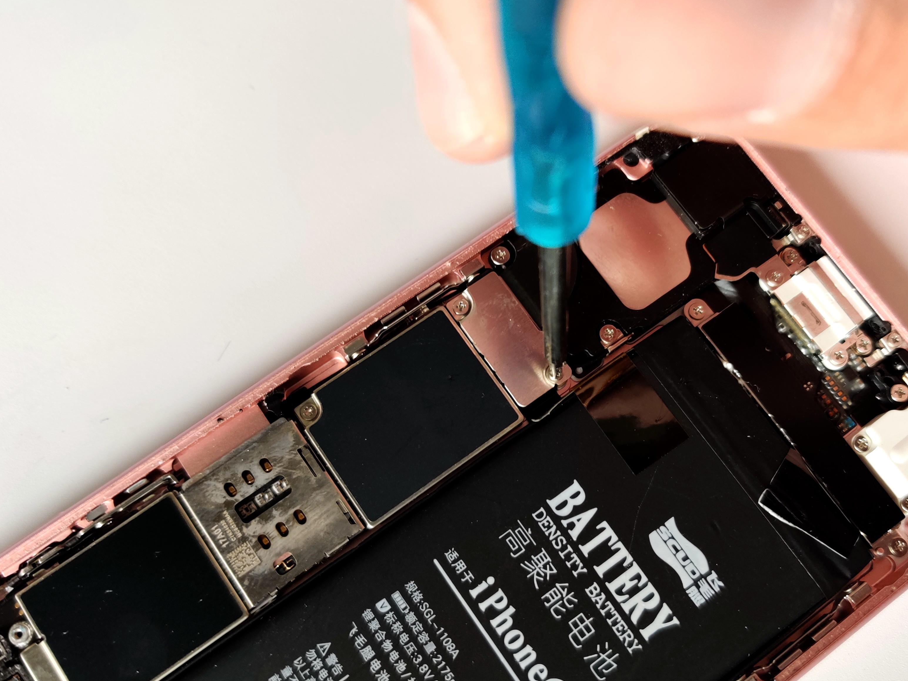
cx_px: 508
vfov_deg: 40.7
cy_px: 341
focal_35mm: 35
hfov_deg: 52.5
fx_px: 918
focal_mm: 4.75
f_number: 1.65
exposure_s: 1/50
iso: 320
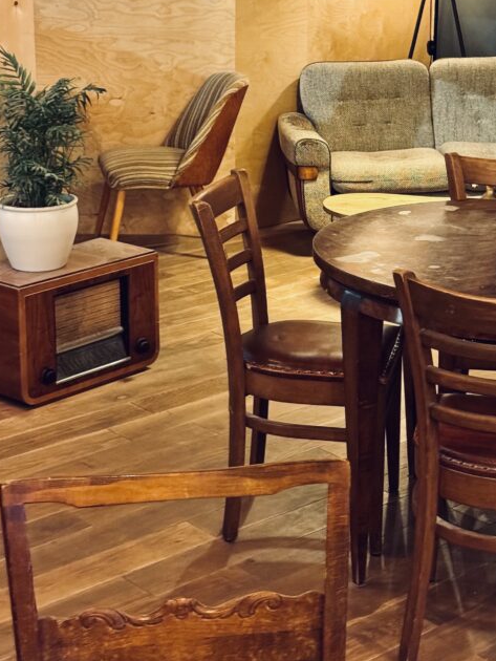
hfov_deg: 18.9
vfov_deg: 24.7
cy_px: 158
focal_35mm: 78
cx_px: 310
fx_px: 1489
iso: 640
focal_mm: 6.76
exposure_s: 1/25
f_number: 1.78
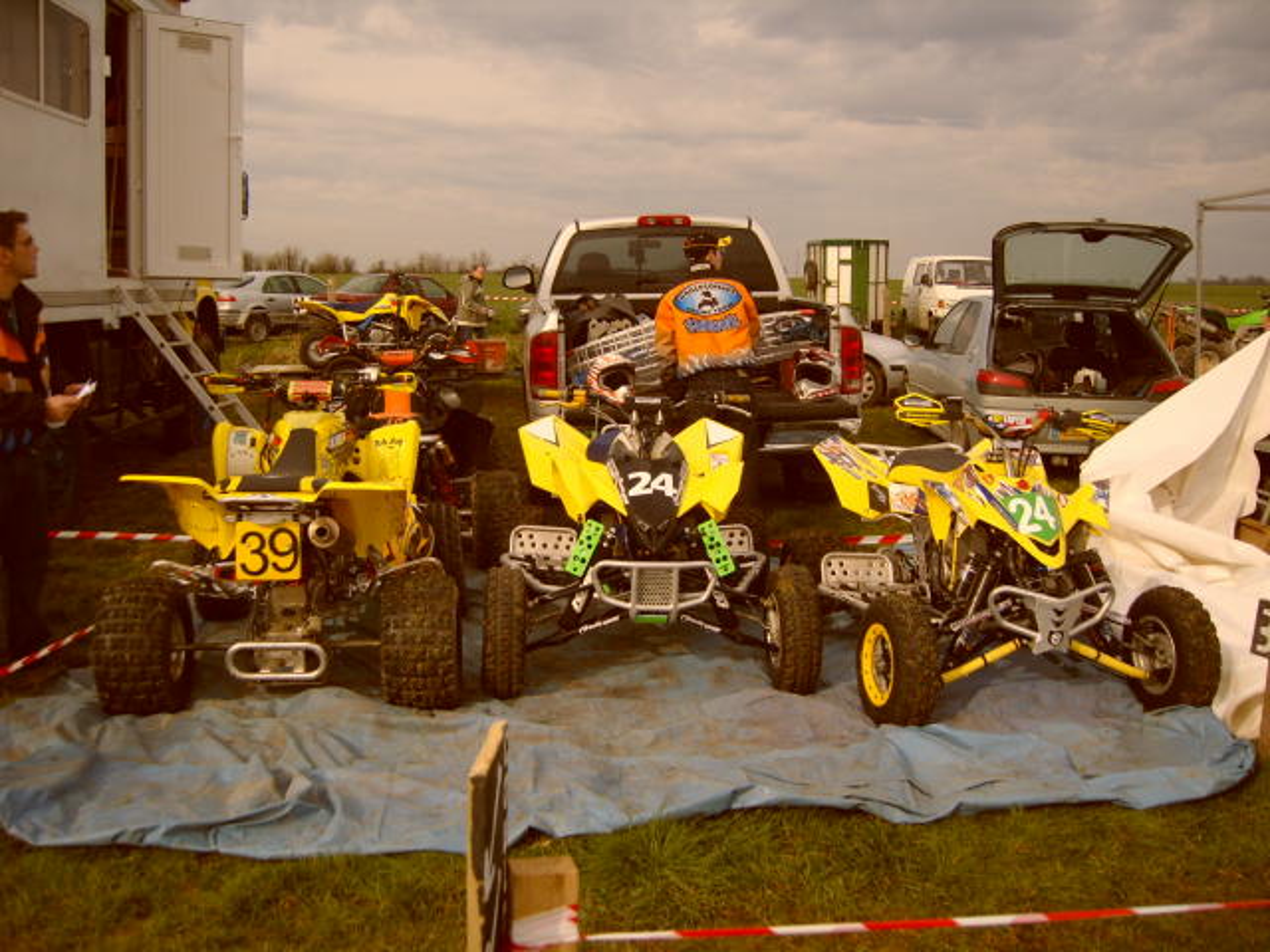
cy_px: 476
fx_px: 1284
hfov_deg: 52.6
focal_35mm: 35
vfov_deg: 40.7
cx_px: 635
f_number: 7.1
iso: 80
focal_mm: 7.4
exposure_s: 1/180
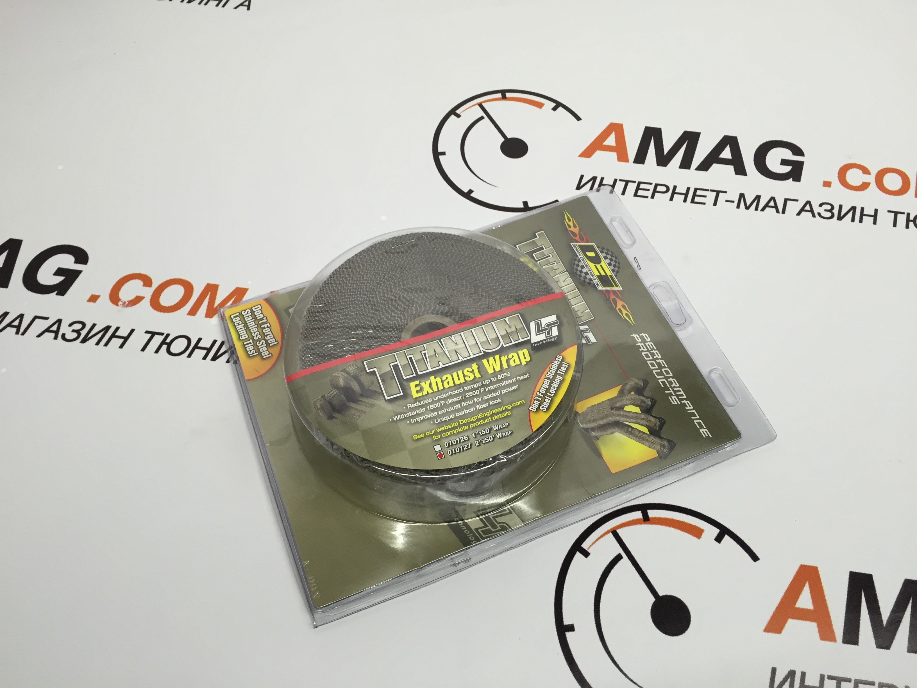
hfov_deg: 61.7
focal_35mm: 29
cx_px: 458
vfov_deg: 48.2
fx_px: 768
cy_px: 344
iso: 50
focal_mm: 4.15
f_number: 2.2
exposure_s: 1/33
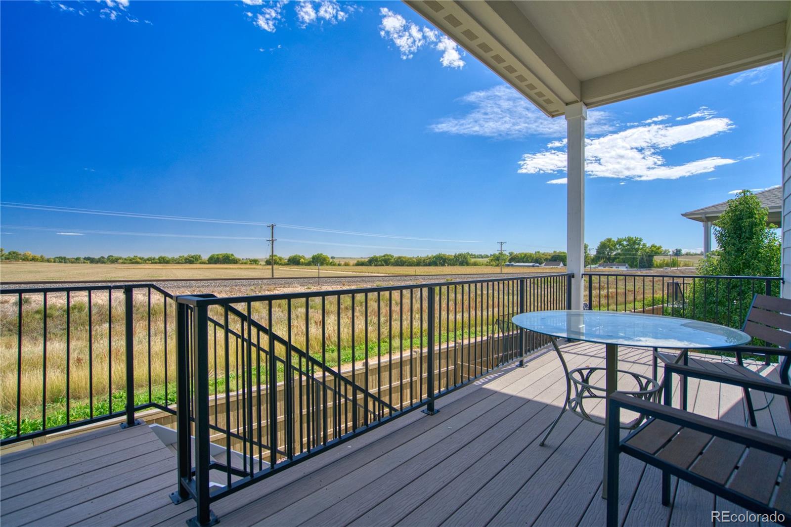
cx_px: 396
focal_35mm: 16
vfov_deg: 73.7
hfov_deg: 96.7
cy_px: 264
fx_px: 351
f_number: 4
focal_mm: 16
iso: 500
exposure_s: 1/3200
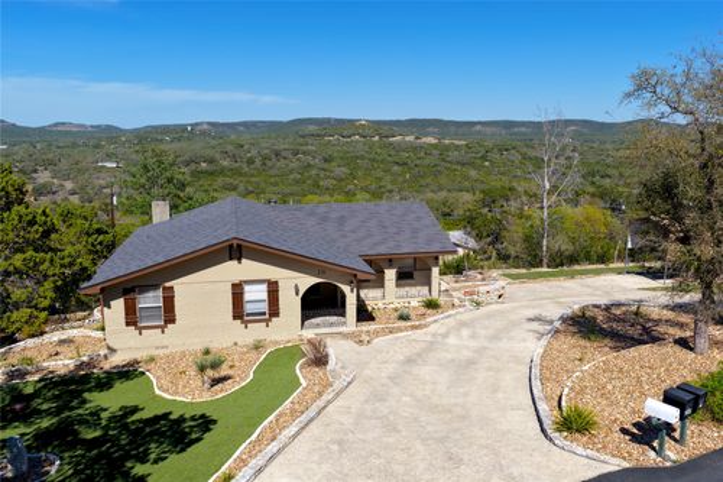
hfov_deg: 65.5
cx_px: 362
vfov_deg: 46.4
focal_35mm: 28
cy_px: 241
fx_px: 562
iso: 125
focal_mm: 14.45
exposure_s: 1/2500
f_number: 2.8
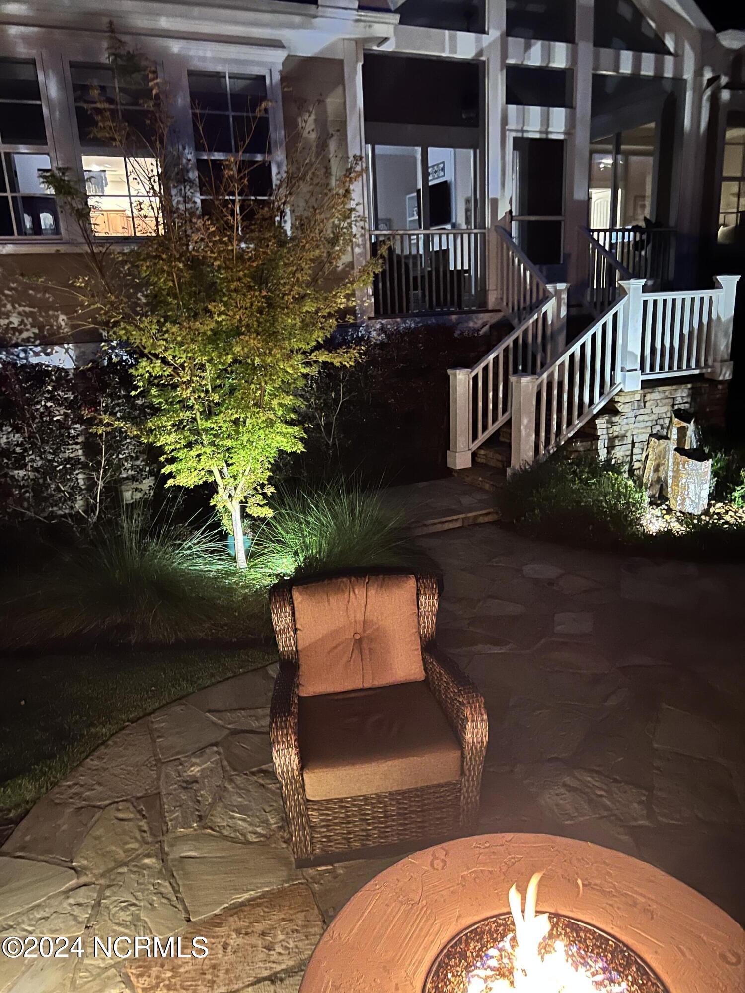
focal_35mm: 26
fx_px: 746
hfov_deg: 53.1
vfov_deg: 67.3
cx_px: 372
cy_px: 496
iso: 1250
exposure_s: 1/15
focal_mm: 5.7
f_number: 1.5
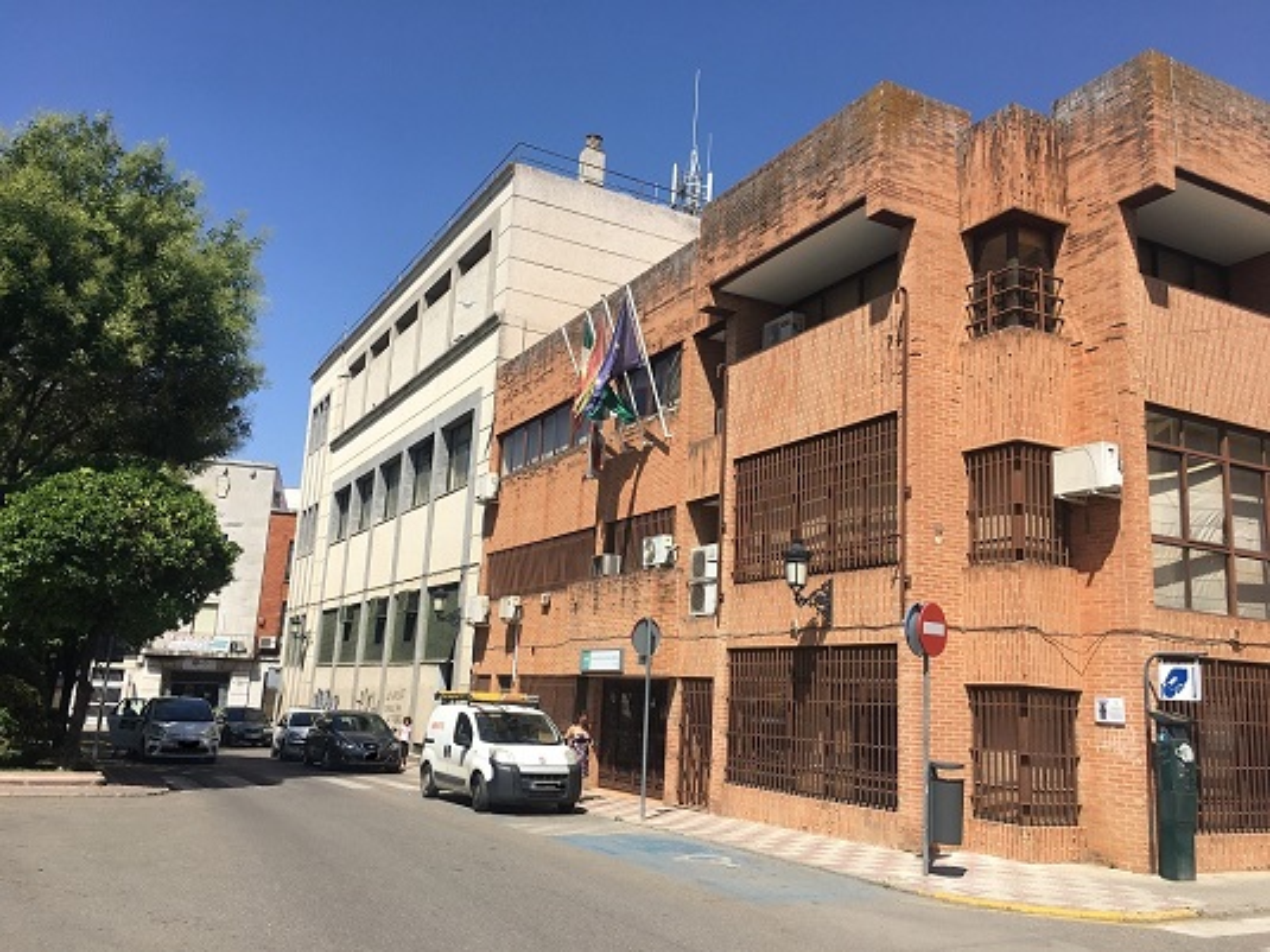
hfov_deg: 61.7
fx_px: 1064
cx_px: 635
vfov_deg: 48.2
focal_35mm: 29
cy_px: 476
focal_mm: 4.15
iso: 25
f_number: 2.2
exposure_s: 1/1923
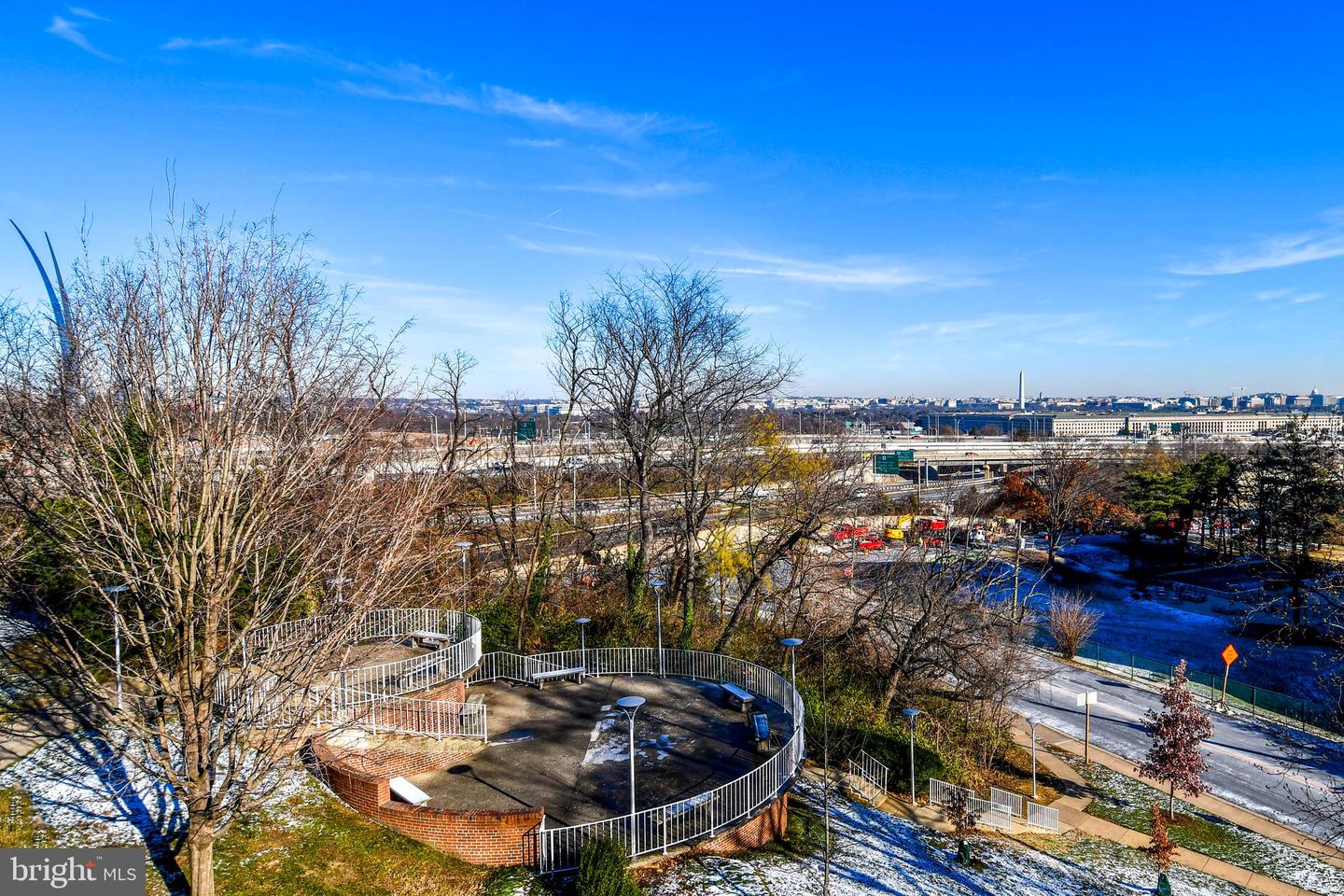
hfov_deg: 90.0
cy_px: 448
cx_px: 672
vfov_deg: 67.4
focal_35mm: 18
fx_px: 672
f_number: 9
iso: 100
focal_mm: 12
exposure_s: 1/320
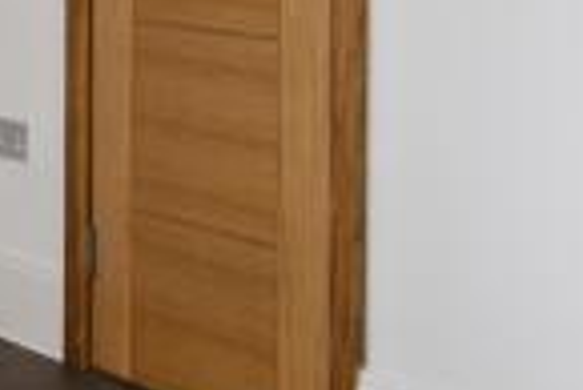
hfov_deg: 15.7
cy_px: -121
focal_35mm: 113
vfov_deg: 11.8
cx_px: -430
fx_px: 1832
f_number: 5.6
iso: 640
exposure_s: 1/13
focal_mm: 16
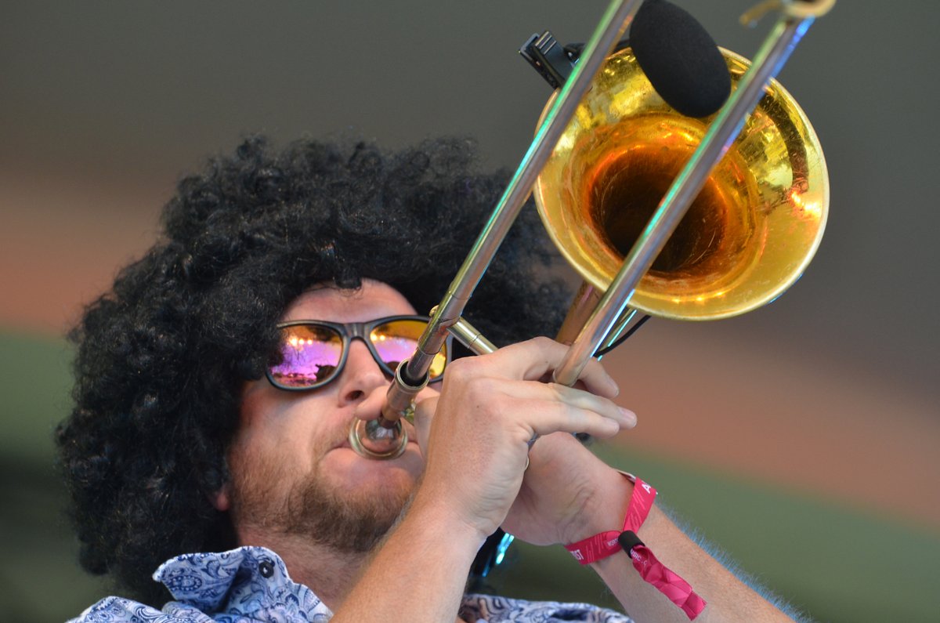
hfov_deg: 9.8
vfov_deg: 6.5
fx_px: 5472
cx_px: 470
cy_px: 312
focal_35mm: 210
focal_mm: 140
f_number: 4.8
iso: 800
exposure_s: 1/640
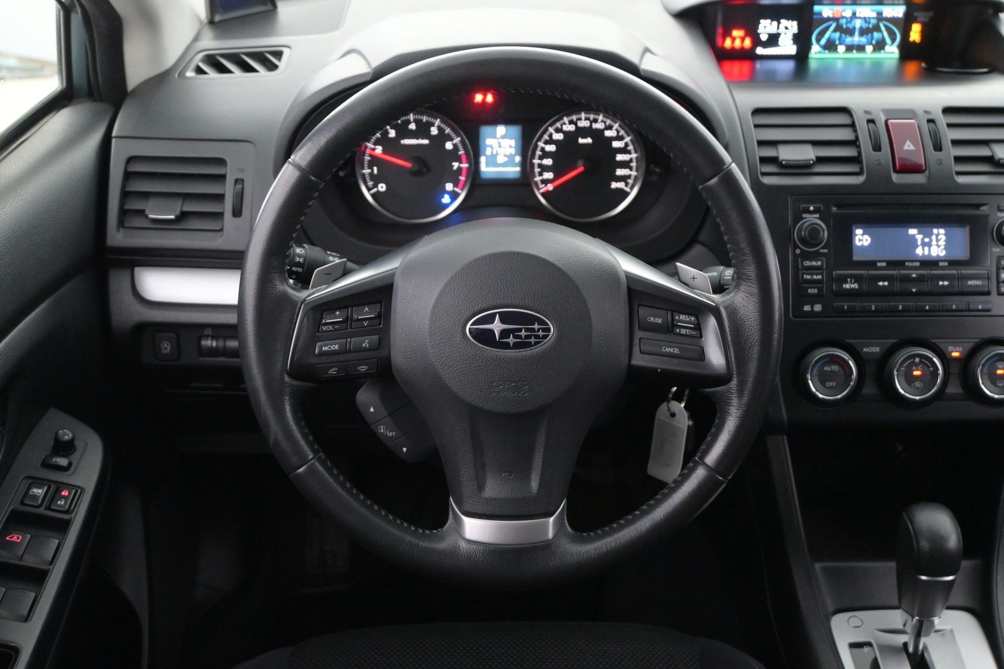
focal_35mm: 41
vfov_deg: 32.8
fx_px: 1137
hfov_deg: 47.6
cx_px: 510
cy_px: 333
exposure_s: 1/40
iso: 4500
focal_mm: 26.5
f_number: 4.5
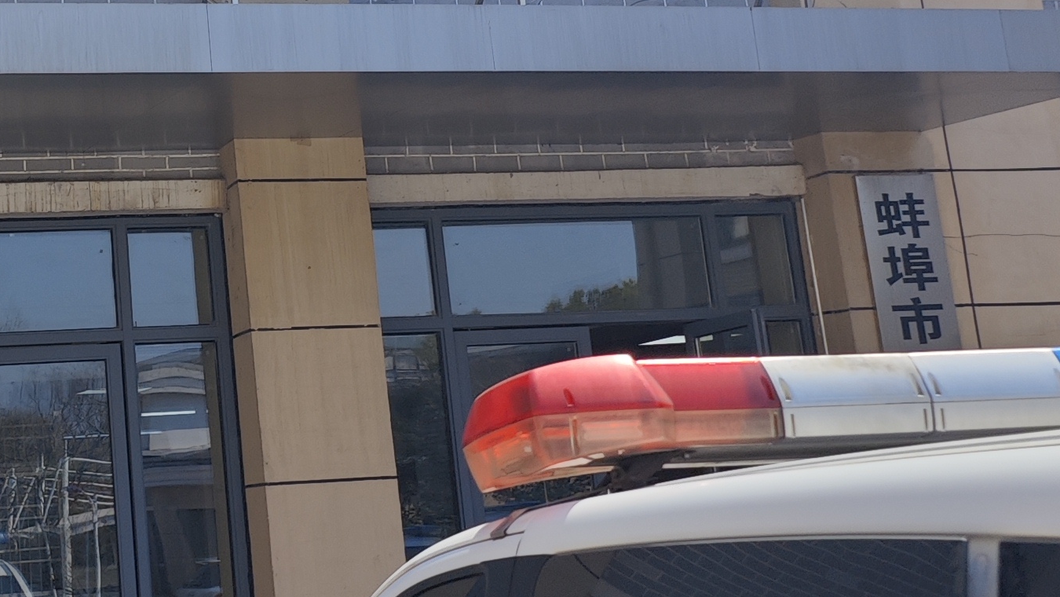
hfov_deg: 26.9
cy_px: 24
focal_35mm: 76
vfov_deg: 15.6
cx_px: 105
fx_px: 2137
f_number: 1.9
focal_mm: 8.7
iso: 50
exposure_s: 1/3553
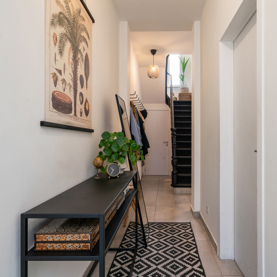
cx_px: 163
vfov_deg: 67.3
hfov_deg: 66.7
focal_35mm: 23
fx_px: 208
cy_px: 138
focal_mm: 18
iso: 250
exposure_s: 1/1.67
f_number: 11
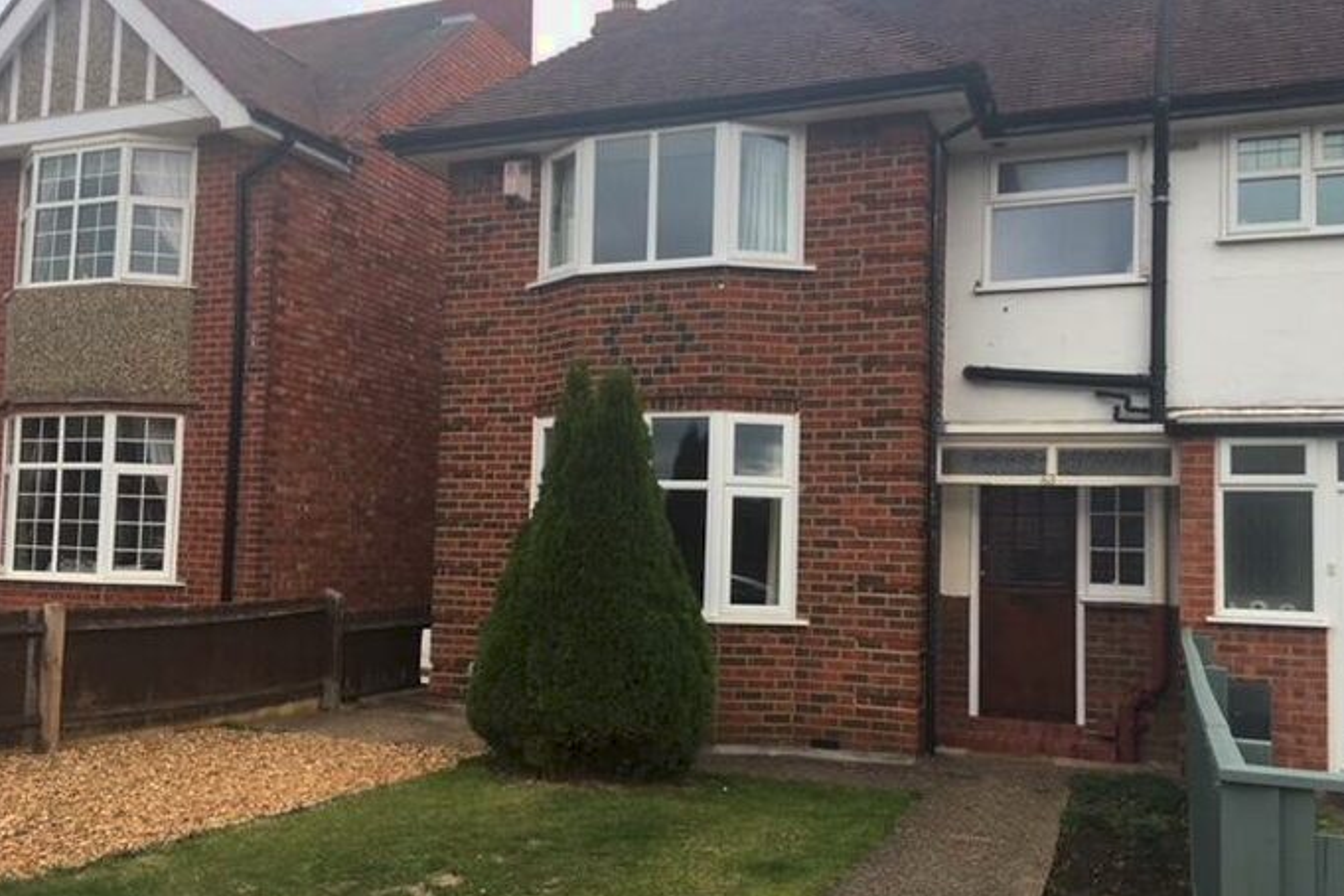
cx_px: 675
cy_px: 485
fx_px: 1157
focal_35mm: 31
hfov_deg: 60.3
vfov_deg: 42.3
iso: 25
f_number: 2.2
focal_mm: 4.15
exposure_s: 1/439
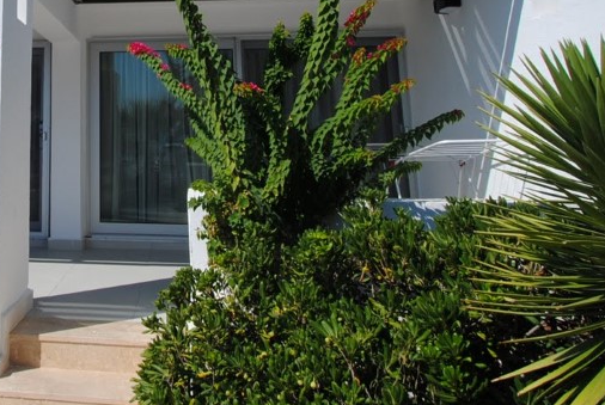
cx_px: 94
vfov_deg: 36.6
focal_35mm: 34
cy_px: 43
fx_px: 572
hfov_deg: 51.1
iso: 100
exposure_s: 1/320
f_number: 9
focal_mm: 10
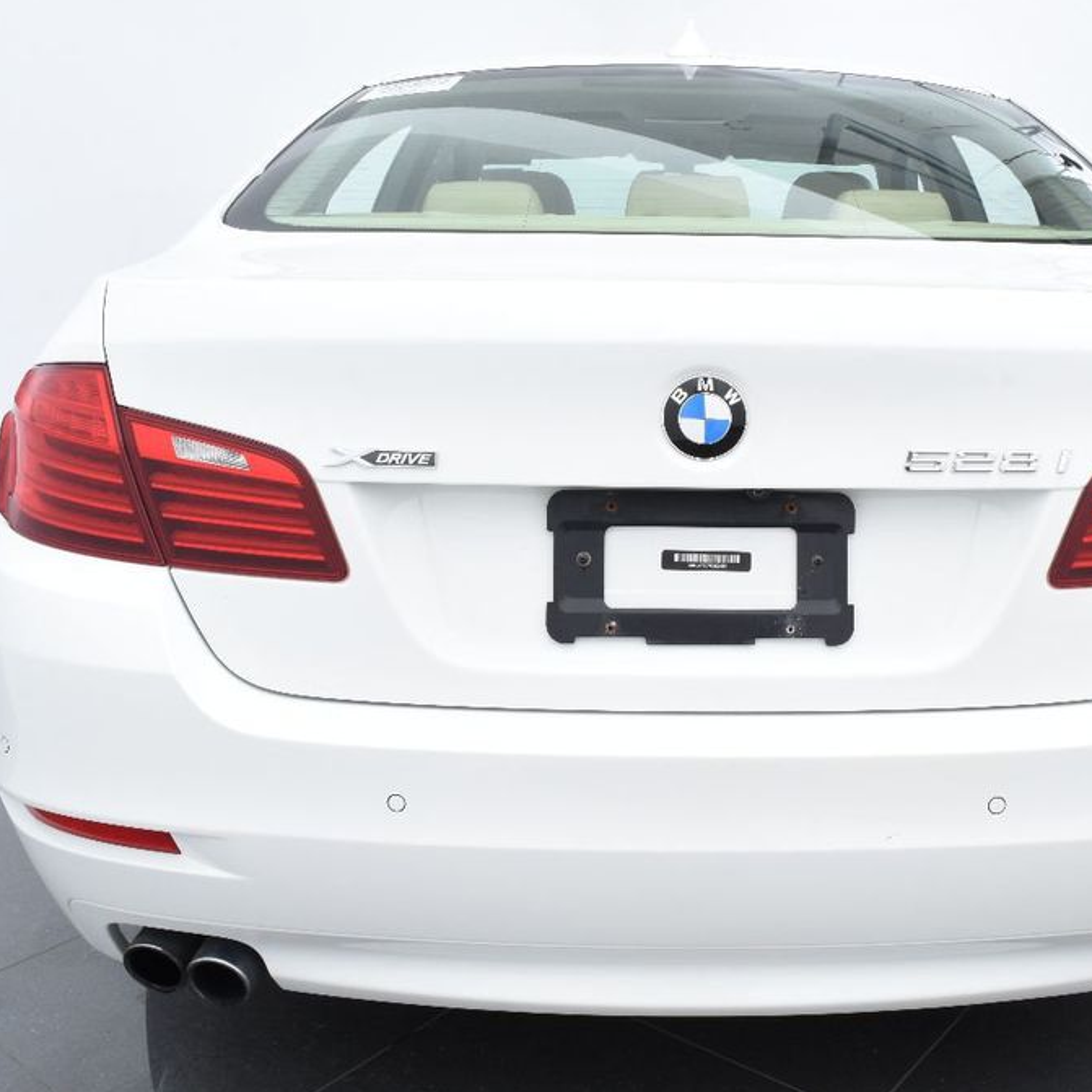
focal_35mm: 35
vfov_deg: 47.2
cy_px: 545
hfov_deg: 46.7
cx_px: 697
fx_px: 1249
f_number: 13
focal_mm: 18
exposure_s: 1/200
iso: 320
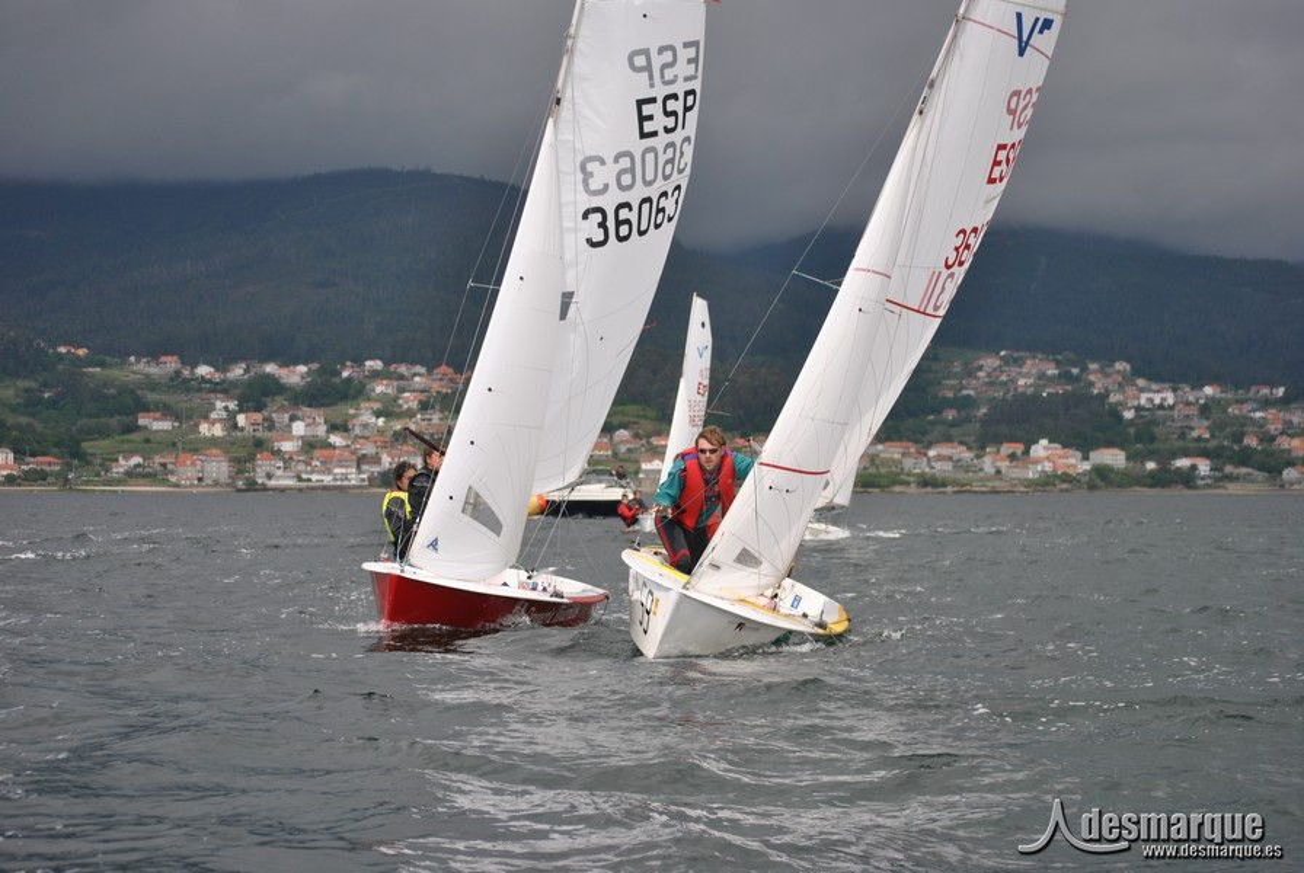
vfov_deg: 16.6
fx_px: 2992
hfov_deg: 24.6
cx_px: 652
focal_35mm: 82
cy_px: 436
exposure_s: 1/800
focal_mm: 55
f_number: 4.2
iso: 100
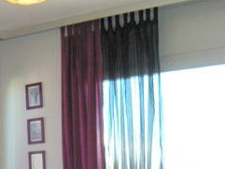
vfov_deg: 15.3
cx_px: 2
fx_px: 605
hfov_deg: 20.4
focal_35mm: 93
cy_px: 208
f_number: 3.8
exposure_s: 1/57
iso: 200
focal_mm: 5.9
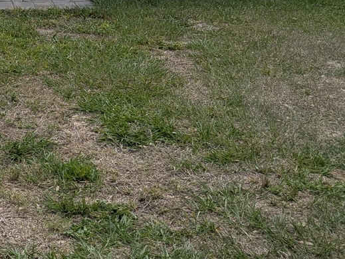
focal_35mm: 74
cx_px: -58
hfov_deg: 24.2
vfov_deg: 18.9
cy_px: -44
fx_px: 737
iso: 28
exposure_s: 1/2227
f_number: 1.7
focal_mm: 4.53
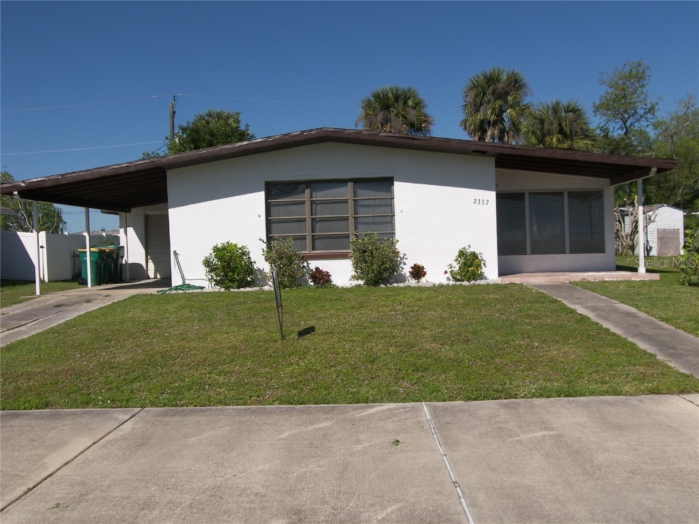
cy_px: 262
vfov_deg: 41.8
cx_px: 350
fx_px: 687
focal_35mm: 34
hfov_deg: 54.0
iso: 50
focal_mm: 7.1
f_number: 3.6
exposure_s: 1/1250
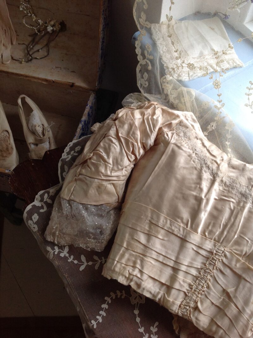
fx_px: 341
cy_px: 169
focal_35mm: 35
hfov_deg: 40.7
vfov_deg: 52.6
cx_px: 126
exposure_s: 1/120
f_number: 2.4
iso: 100
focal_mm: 4.28
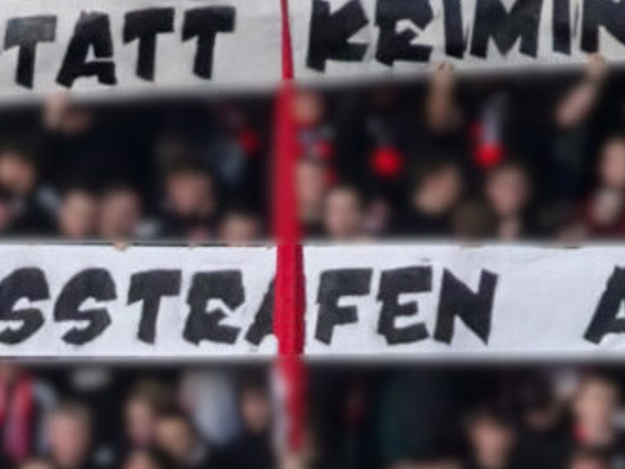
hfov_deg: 1.2
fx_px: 30874
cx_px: -186
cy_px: 561
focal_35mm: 1710
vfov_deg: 0.9
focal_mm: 60.59
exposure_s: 1/80
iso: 800
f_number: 6.3
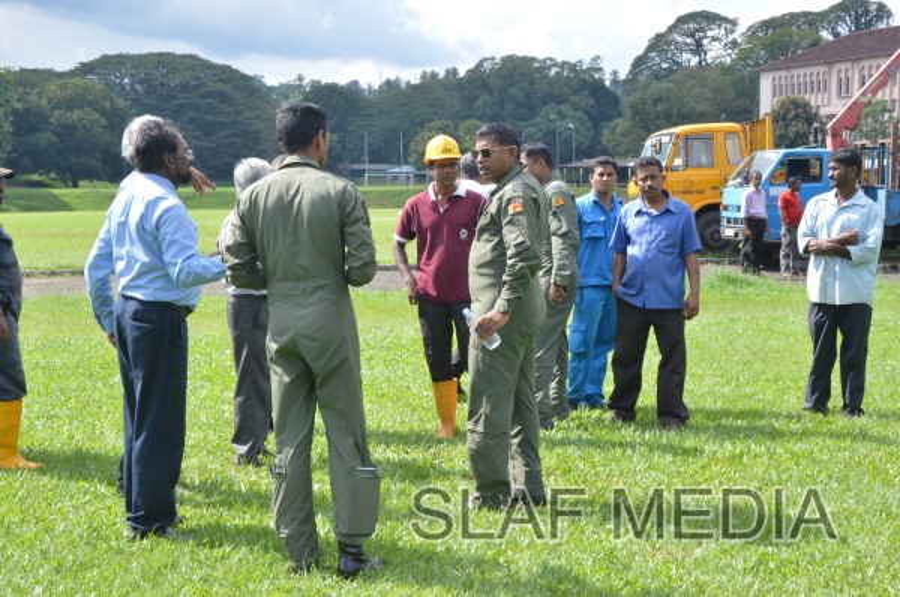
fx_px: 1498
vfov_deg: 22.5
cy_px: 298
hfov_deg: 33.4
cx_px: 450
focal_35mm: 60
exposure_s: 1/125
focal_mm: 40
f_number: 13
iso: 400
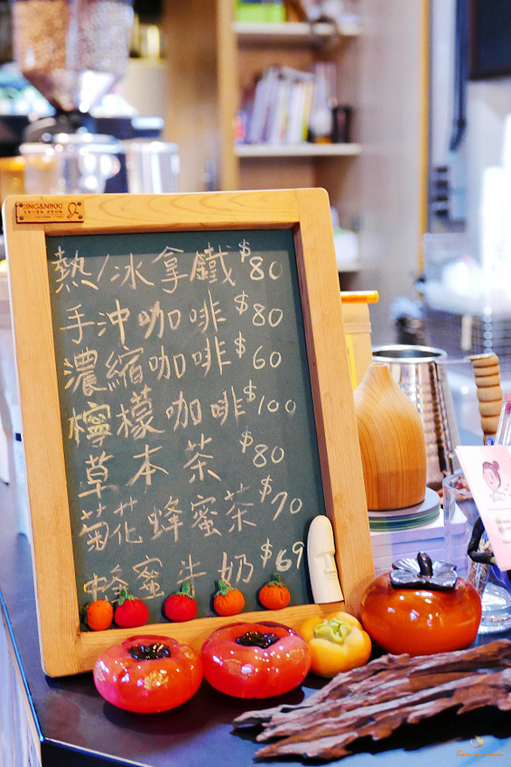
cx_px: 256
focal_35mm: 50
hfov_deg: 27.0
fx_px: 1065
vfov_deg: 39.6
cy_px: 384
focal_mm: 22.7
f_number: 2.7
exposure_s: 1/30
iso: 1600
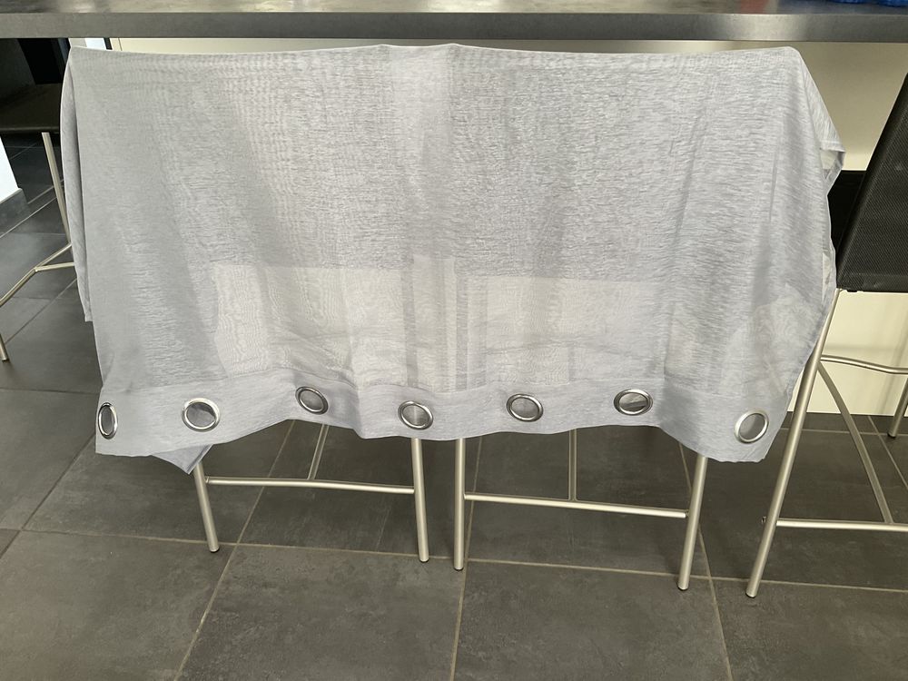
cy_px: 340
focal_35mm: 29
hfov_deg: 61.7
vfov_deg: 48.2
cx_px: 454
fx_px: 761
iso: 64
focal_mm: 3
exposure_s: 1/60
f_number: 1.8
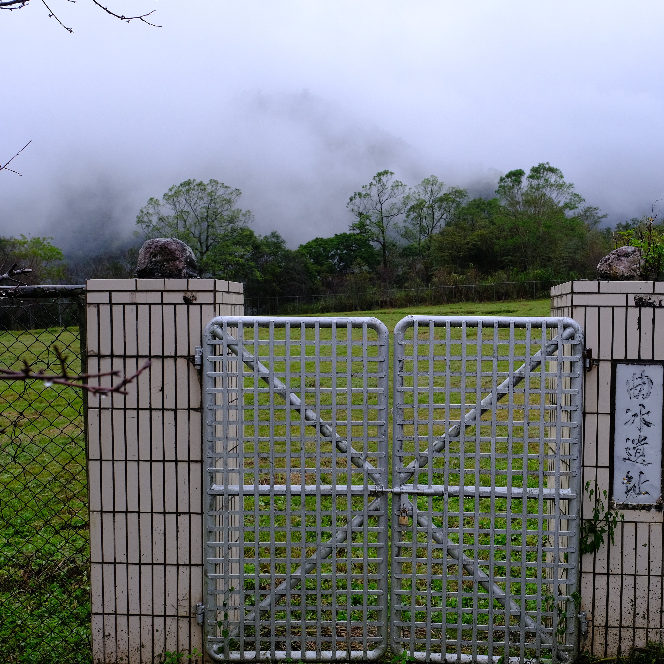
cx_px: 377
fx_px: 760
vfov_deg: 47.2
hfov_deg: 47.1
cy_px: 334
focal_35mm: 35
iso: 800
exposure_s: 1/210
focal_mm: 18.2
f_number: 5
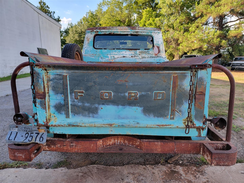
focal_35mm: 24
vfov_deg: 56.8
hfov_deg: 71.6
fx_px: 169
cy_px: 92
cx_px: 122
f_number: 1.8
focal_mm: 6.7
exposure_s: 1/168
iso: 16
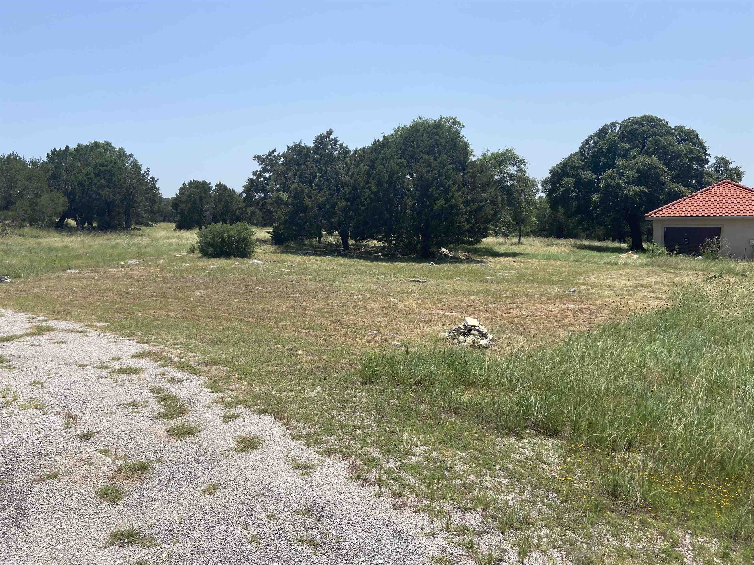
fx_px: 566
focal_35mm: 26
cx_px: 377
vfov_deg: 53.1
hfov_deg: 67.3
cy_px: 282
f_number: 1.8
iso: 32
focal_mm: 4.25
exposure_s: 1/3497
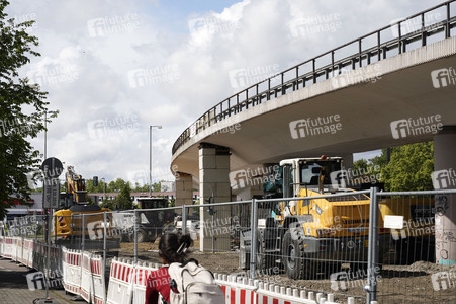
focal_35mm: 76
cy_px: 152
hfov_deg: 26.7
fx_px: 962
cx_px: 228
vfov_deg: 17.9
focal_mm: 76
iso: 320
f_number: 9
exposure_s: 1/1000
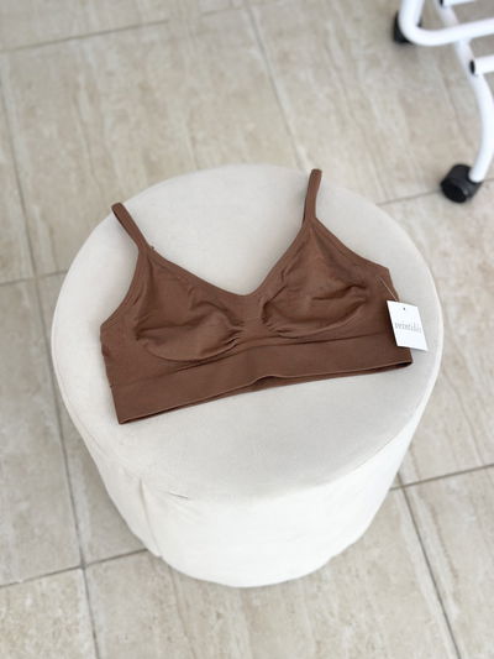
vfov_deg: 39.6
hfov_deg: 30.3
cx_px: 247
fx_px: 913
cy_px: 330
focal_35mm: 48
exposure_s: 1/203
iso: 80
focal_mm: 6.86
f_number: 1.78
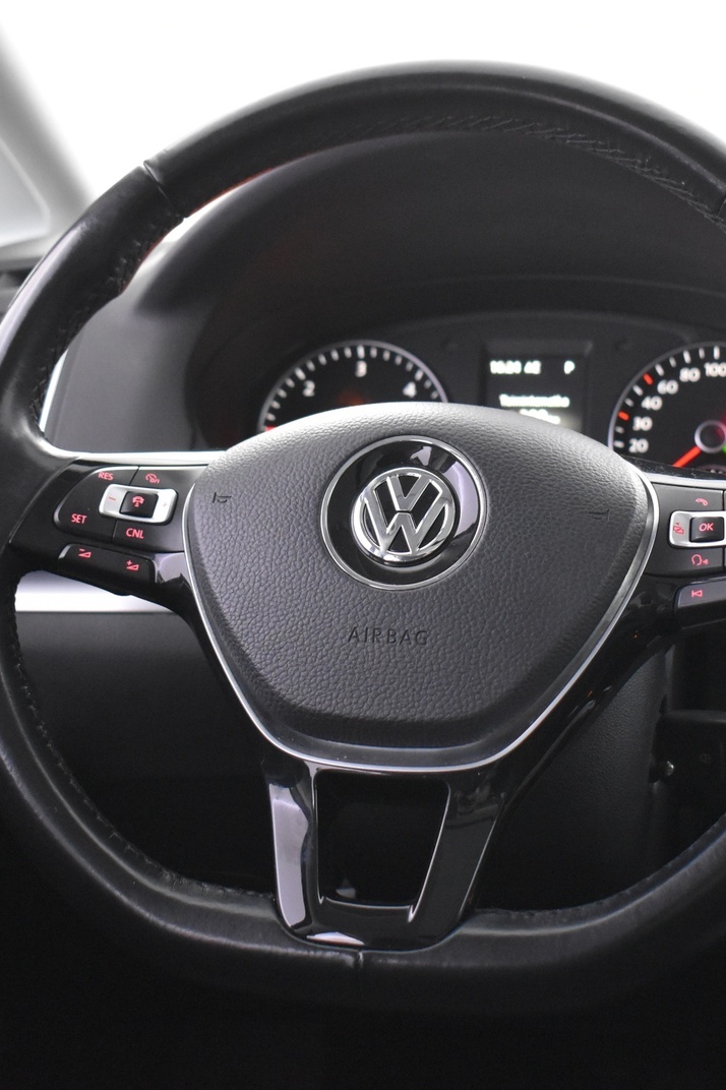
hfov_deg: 20.6
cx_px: 441
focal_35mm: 66
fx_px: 1990
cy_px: 545
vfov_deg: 30.6
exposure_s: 1/15
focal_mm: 29
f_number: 4.2
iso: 3200
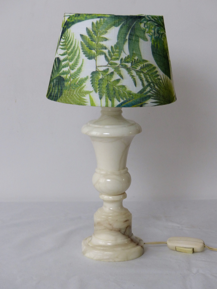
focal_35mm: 83
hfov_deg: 17.8
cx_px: 108
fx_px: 694
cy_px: 144
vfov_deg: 23.6
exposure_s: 1/60
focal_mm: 14
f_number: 2.8
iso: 160
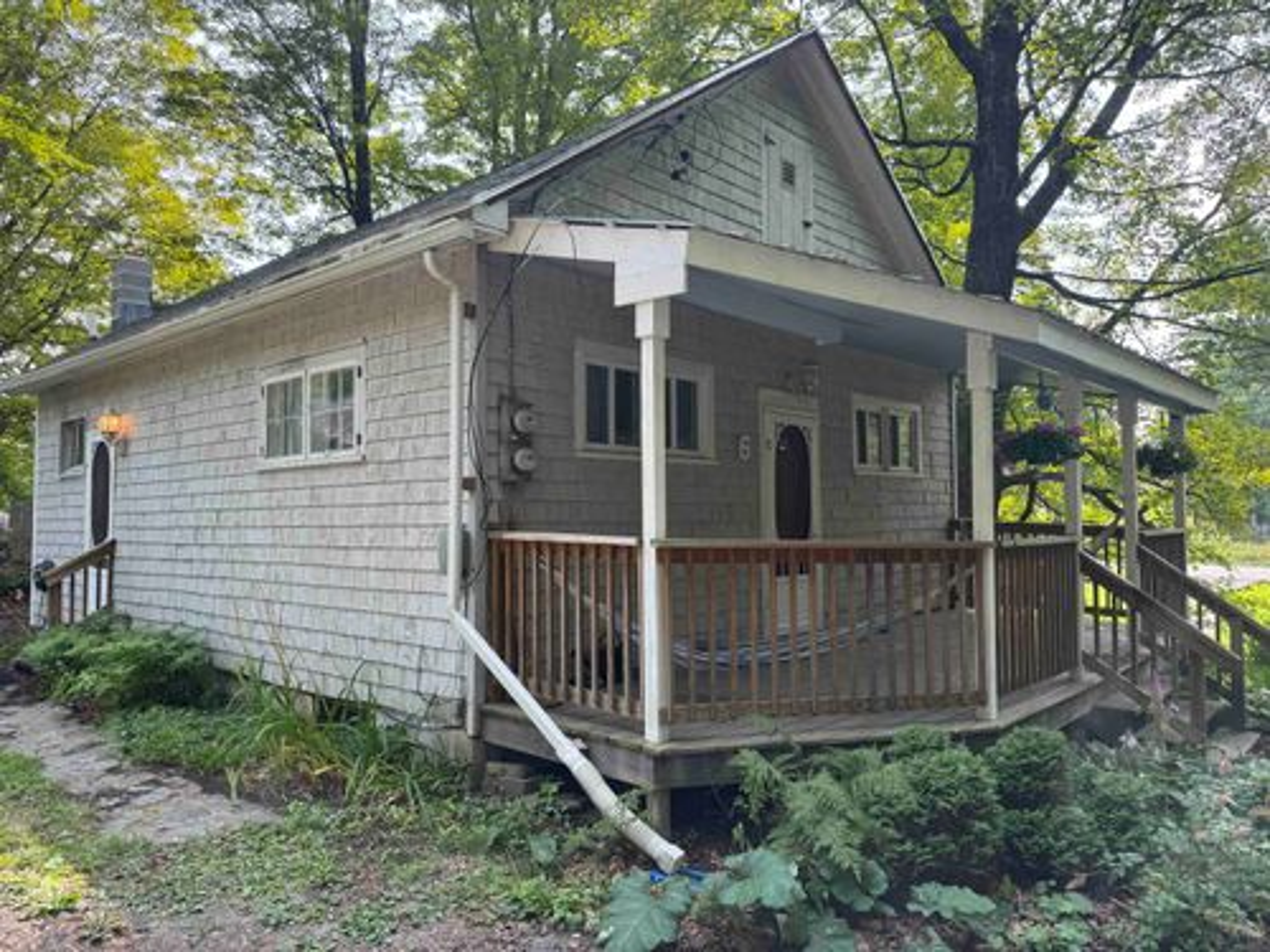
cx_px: 635
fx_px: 881
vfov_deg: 56.8
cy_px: 476
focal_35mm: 24
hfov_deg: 71.6
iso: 80
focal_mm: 6.76
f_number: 1.78
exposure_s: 1/481
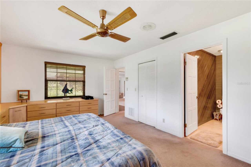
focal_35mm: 15
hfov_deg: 100.4
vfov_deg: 77.3
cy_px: 84
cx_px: 126
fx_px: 105
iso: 250
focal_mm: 10
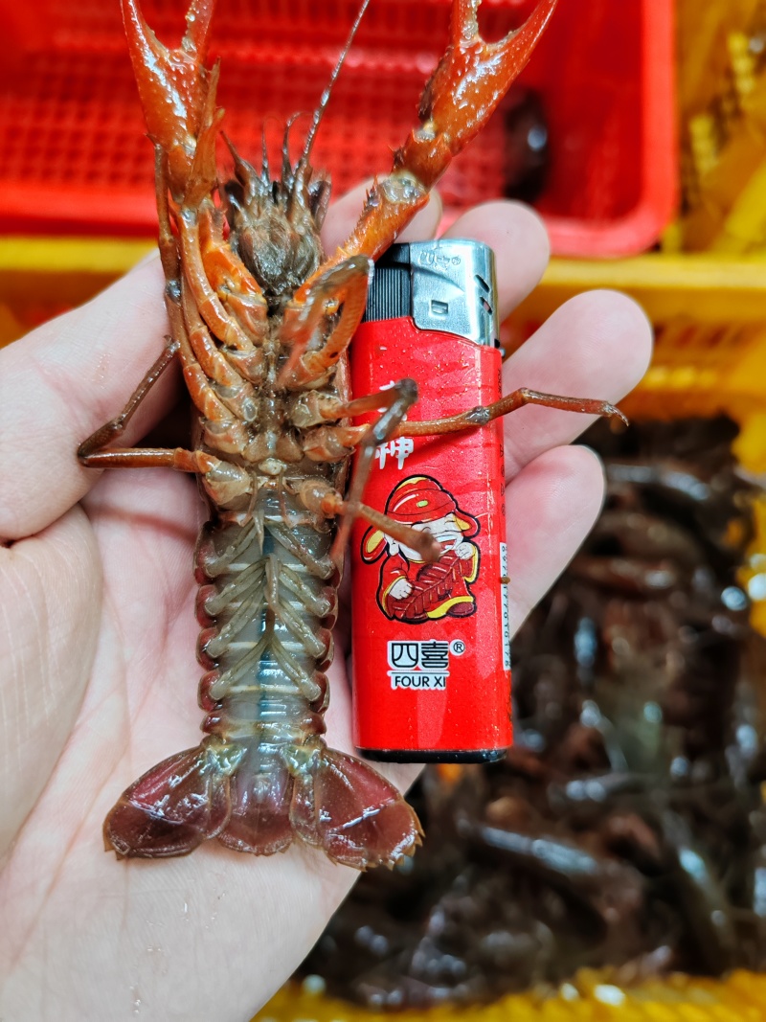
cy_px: 511
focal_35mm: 27
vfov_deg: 65.3
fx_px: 797
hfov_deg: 51.3
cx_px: 383
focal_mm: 6.14
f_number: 1.8
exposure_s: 1/50
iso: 3200
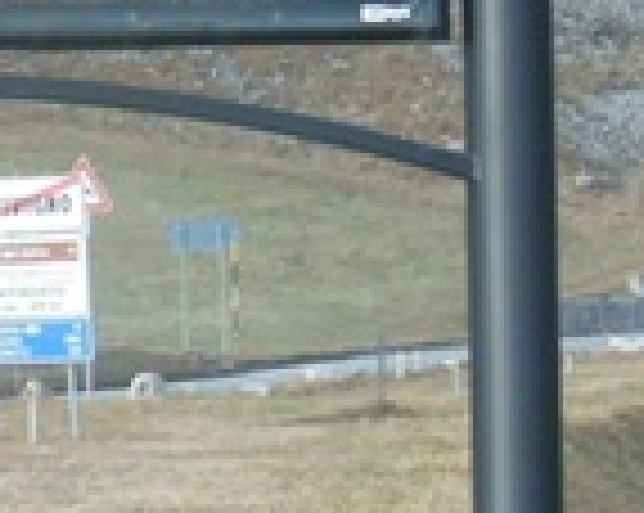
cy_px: 194
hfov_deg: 7.8
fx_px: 4682
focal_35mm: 246
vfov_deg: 6.3
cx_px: -212
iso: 400
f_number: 5
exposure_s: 1/500
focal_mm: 10.7
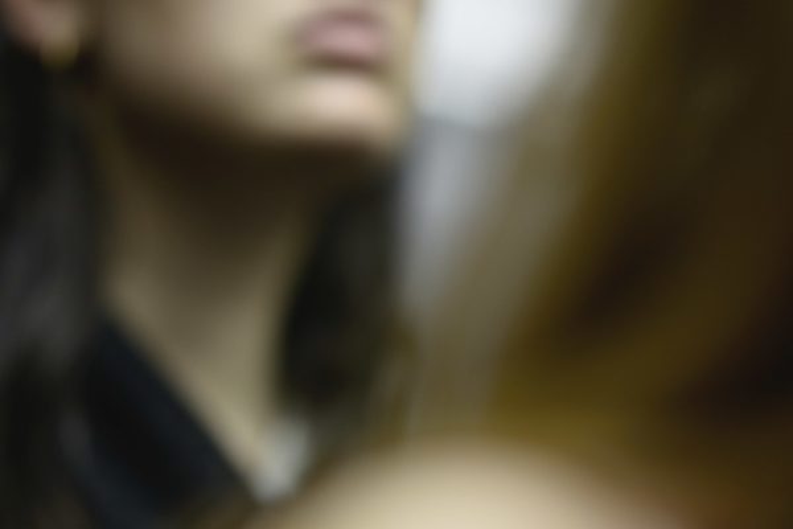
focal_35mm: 128
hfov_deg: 16.1
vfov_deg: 10.8
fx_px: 2808
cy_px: 264
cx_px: 396
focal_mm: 85
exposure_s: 1/15
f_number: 1.8
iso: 100
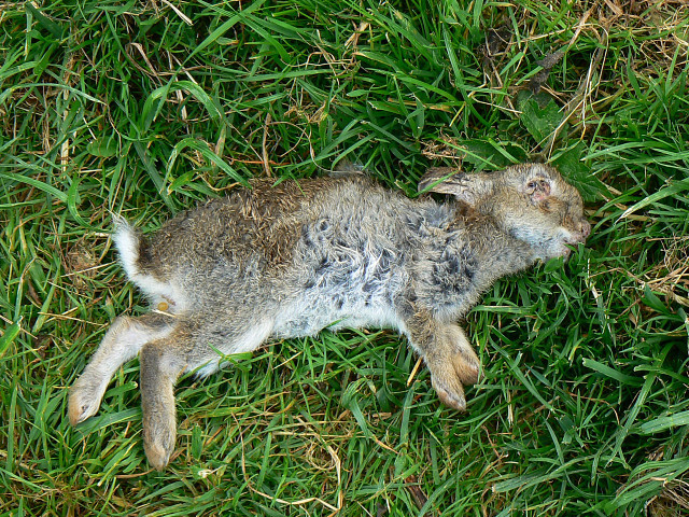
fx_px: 2528
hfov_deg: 15.5
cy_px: 258
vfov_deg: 11.7
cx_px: 344
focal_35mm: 127
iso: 80
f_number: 4
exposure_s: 1/125
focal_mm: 17.3
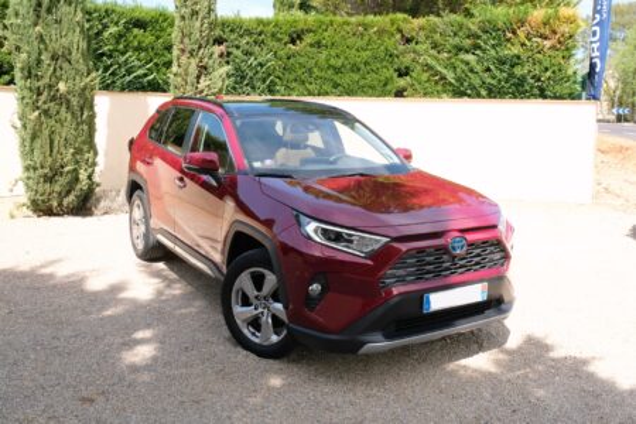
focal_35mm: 30
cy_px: 212
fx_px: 530
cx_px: 318
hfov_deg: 61.9
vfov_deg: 43.6
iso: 200
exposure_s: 1/85
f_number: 10
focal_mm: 20
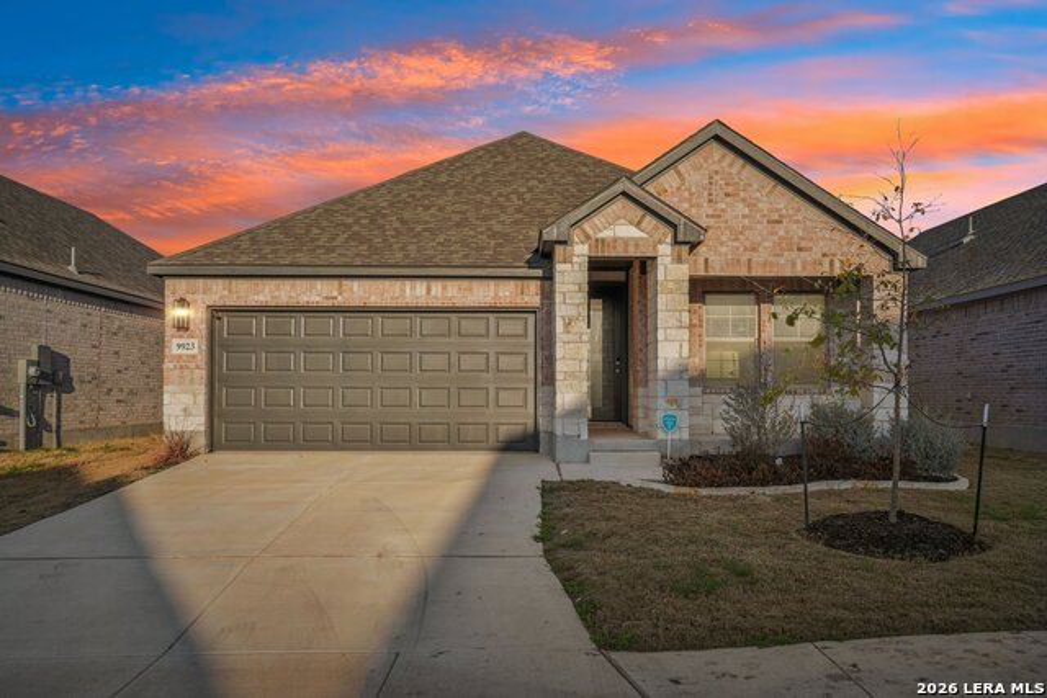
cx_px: 524
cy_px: 349
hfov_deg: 61.9
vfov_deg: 43.6
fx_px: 873
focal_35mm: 30
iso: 200
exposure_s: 1/350
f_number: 8
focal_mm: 30
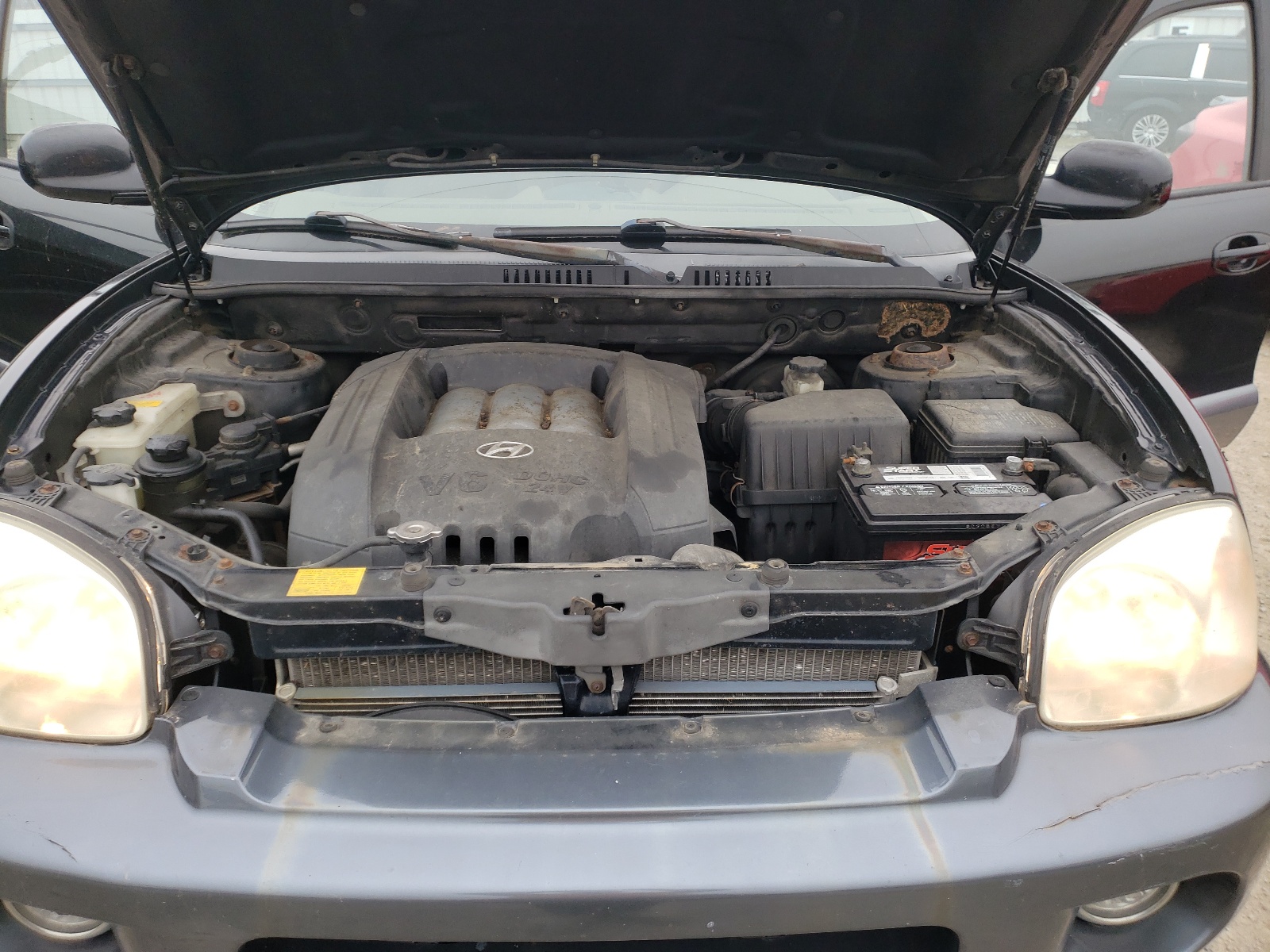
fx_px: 954
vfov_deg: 53.1
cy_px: 476
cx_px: 635
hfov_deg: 67.3
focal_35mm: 26
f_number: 1.5
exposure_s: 1/286
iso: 50
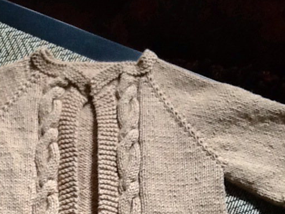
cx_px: 99
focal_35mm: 82
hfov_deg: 23.7
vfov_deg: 17.8
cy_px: 170
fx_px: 675
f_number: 2.4
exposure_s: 1/30
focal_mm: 2.03
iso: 64
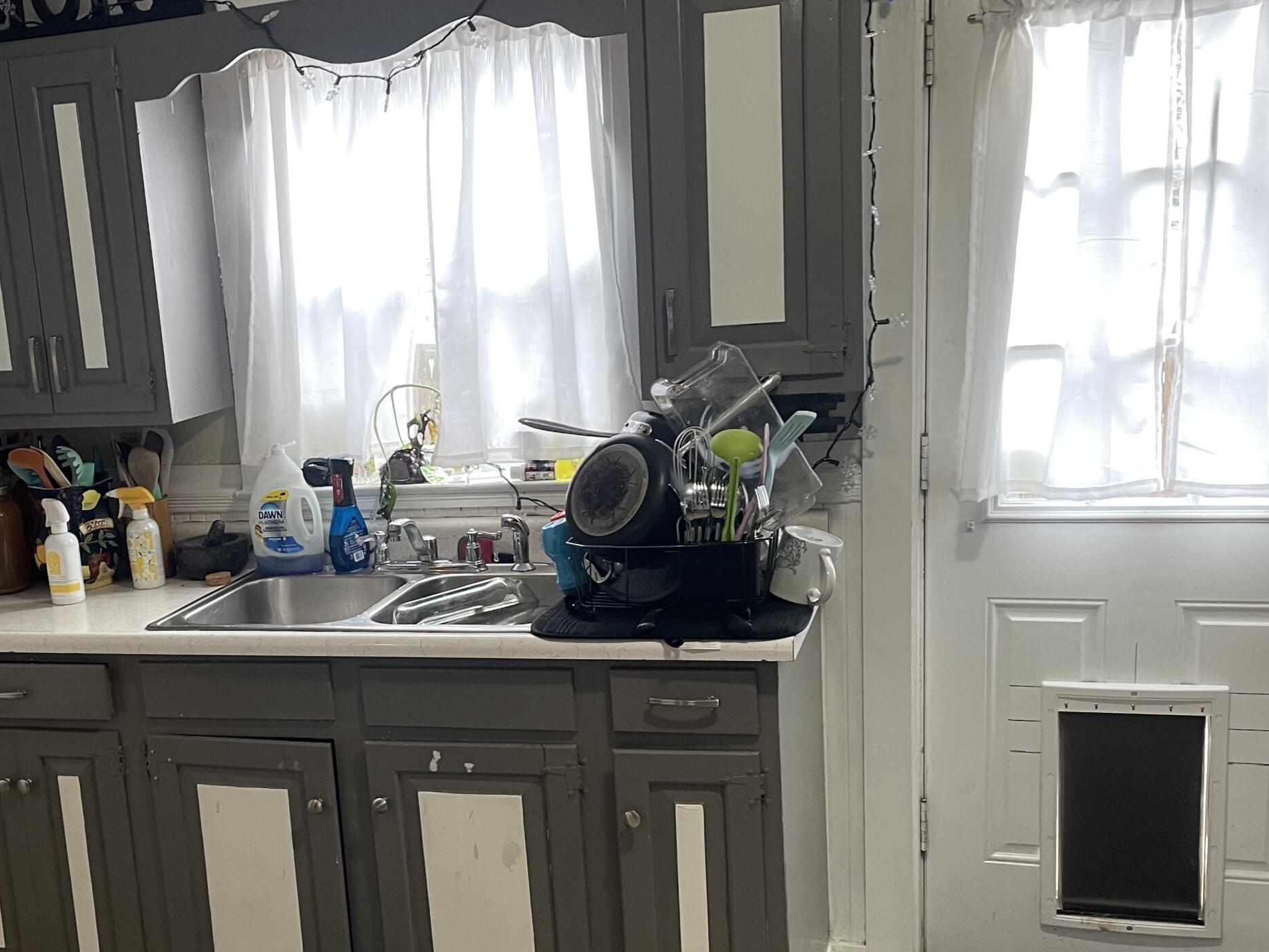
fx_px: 1540
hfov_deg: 44.0
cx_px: 394
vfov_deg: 34.1
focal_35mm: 42
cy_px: 606
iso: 80
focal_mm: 4.2
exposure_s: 1/60
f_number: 1.6
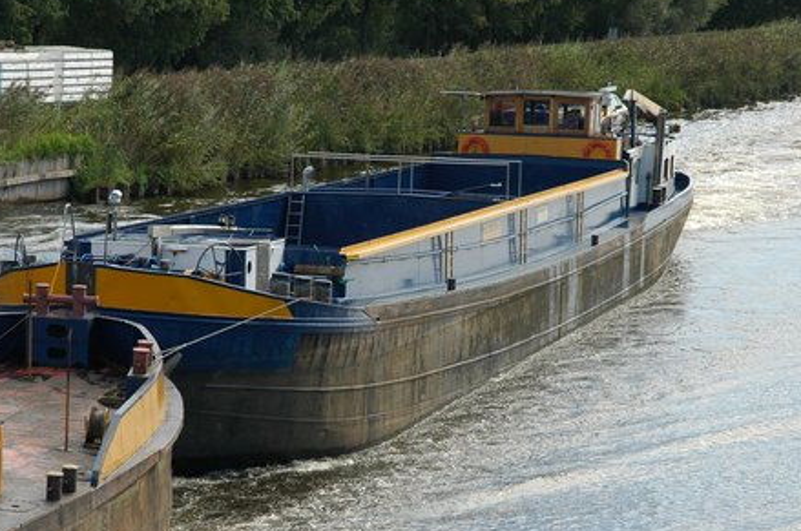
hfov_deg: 15.6
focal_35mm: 132
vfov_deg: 10.3
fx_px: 2932
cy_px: 286
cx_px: 351
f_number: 10
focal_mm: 78
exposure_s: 1/200
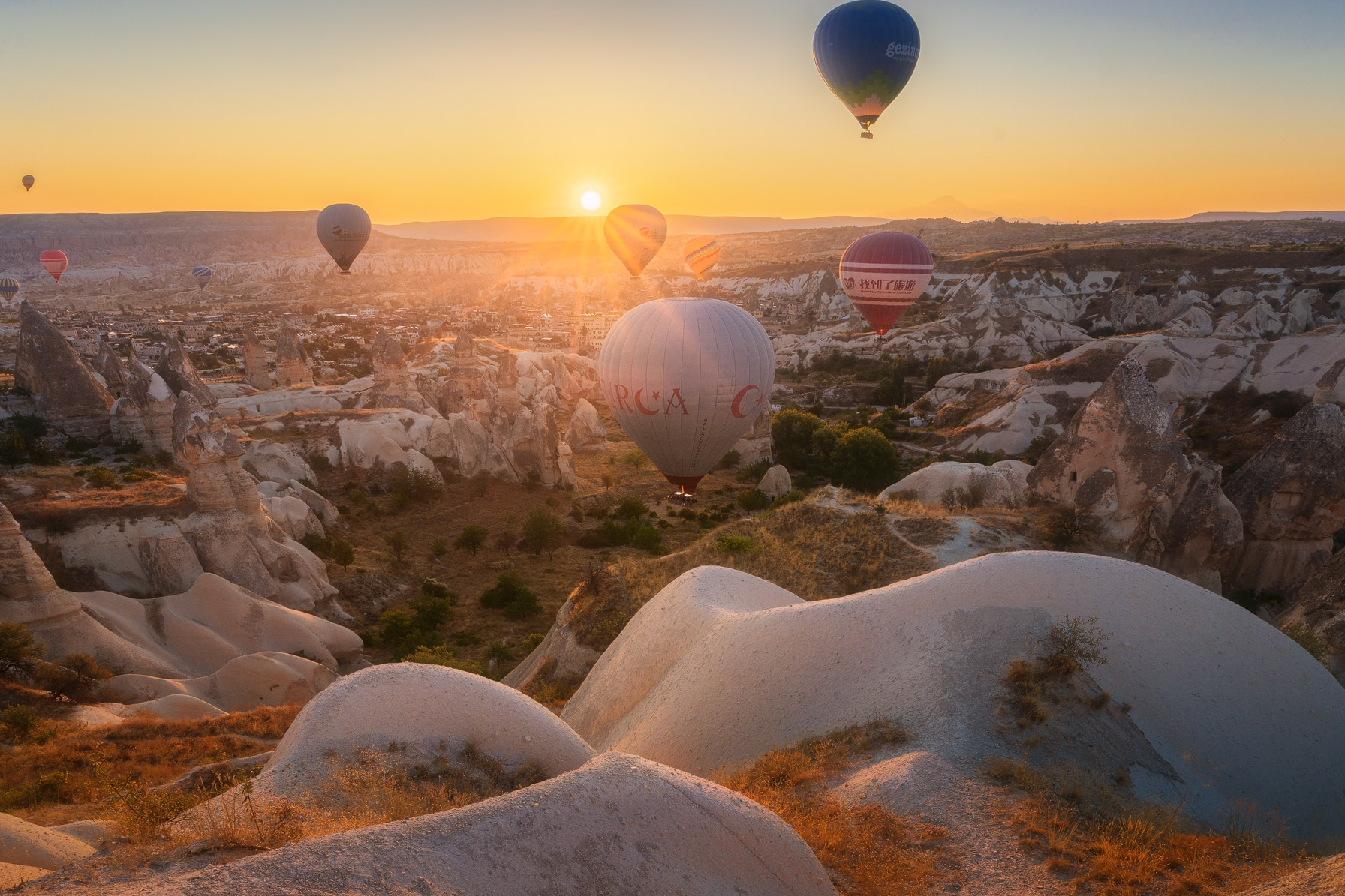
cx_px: 614
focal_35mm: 16
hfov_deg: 96.5
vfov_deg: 73.5
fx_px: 598
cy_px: 503
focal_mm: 14
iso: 100
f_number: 11
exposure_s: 1/125
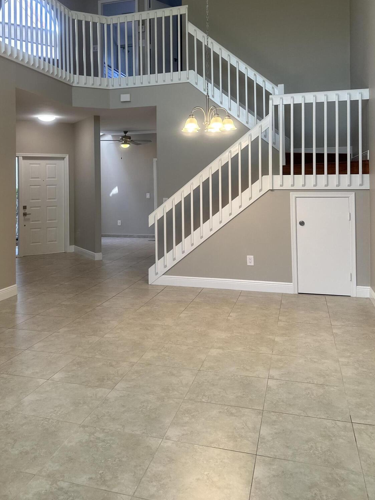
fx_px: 462
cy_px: 178
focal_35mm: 32
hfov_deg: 43.8
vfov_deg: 55.9
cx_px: 138
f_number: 1.78
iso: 125
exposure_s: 1/120
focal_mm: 6.86
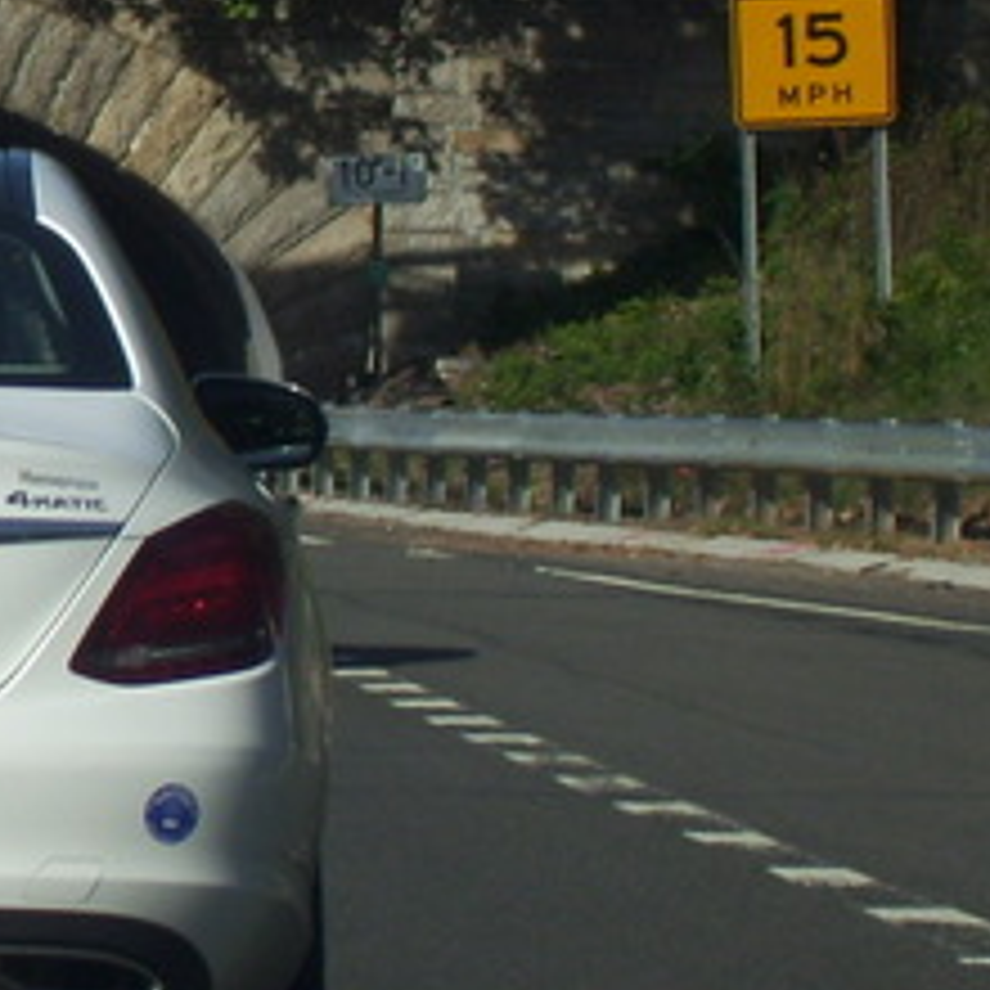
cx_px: -477
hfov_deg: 5.0
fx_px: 11228
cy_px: 45
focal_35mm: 347
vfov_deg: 5.0
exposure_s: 1/500
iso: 80
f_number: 4.6
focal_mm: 18
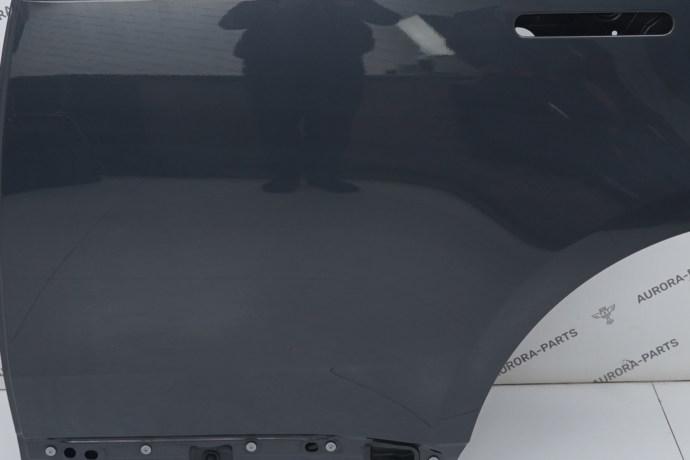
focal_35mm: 72
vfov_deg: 18.3
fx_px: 1380
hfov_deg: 28.1
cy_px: -26
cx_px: 349
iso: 640
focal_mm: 30
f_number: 6.3
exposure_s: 1/125
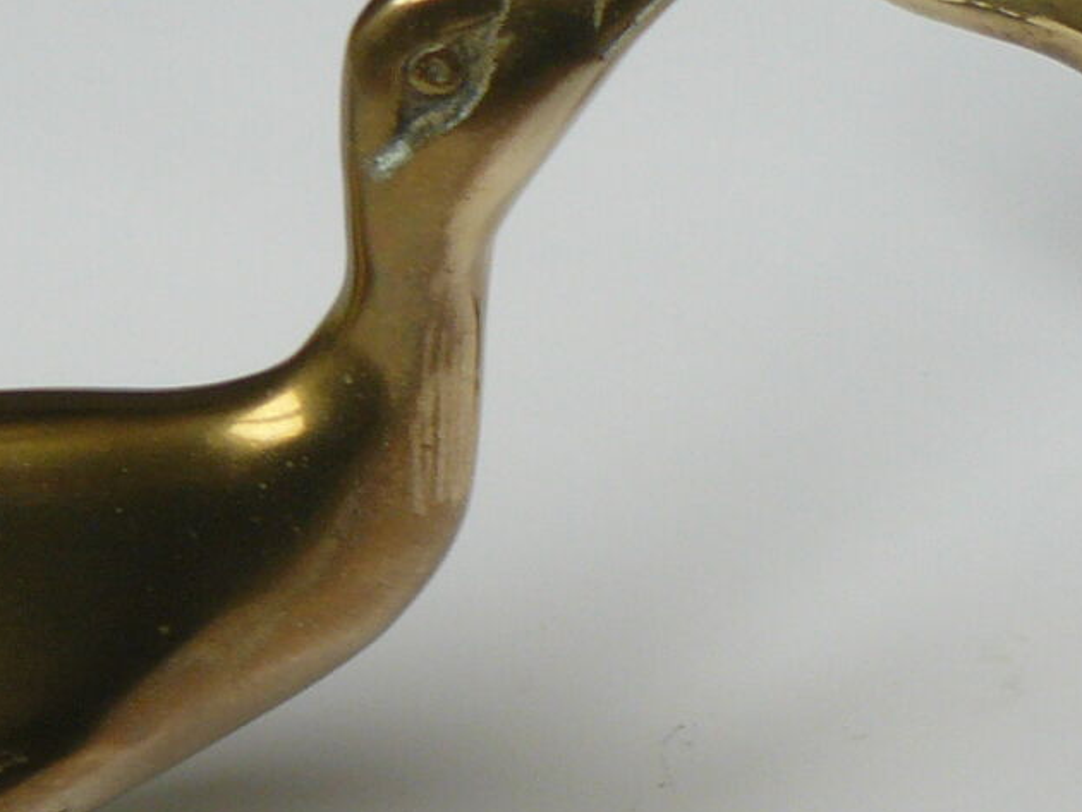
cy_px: 864
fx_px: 3658
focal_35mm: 117
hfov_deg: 16.8
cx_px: 484
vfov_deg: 12.5
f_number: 2.8
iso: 100
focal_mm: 6
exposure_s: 1/40
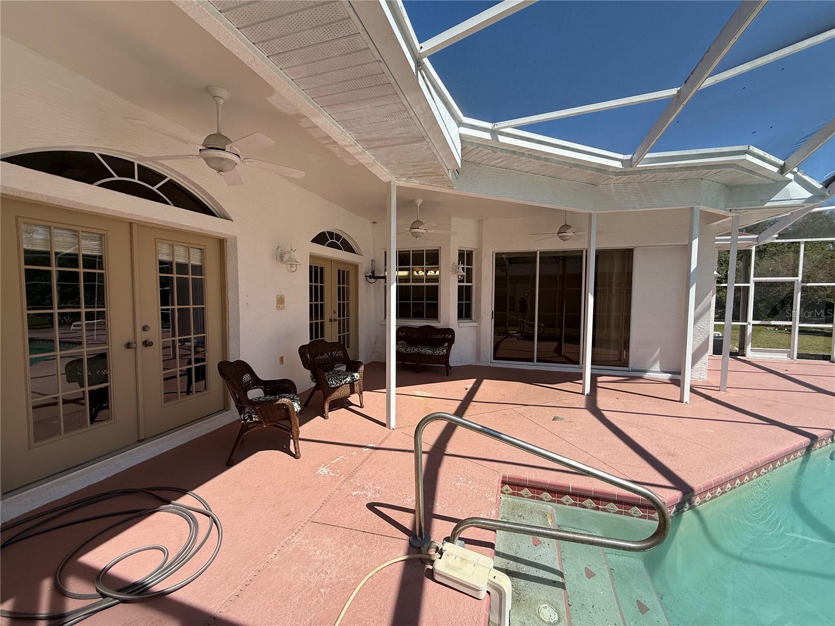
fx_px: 338
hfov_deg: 102.1
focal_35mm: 14
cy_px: 313
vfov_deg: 85.7
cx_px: 418
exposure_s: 1/853
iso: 50
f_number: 2.2
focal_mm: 2.22
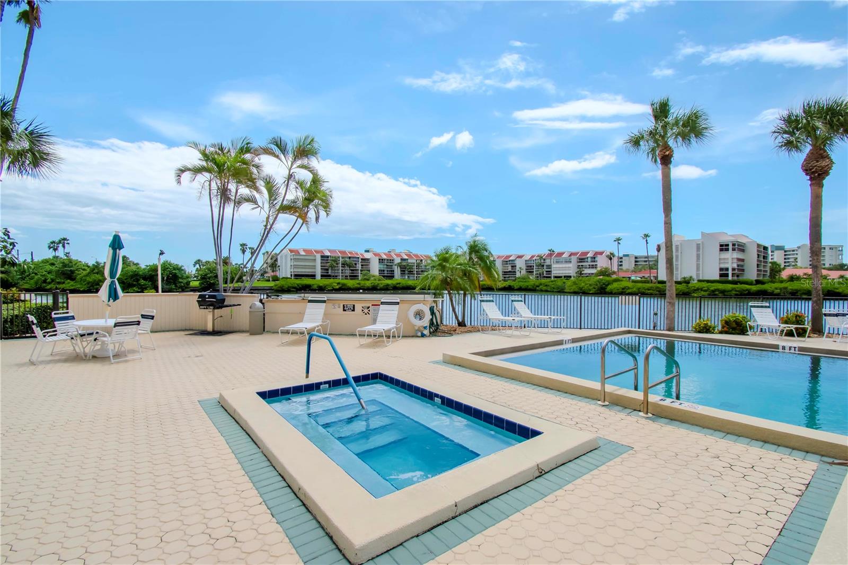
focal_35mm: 15
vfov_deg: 77.3
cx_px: 424
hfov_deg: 100.4
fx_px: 353
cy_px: 282
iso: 800
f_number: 10
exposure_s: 1/1600
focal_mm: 10
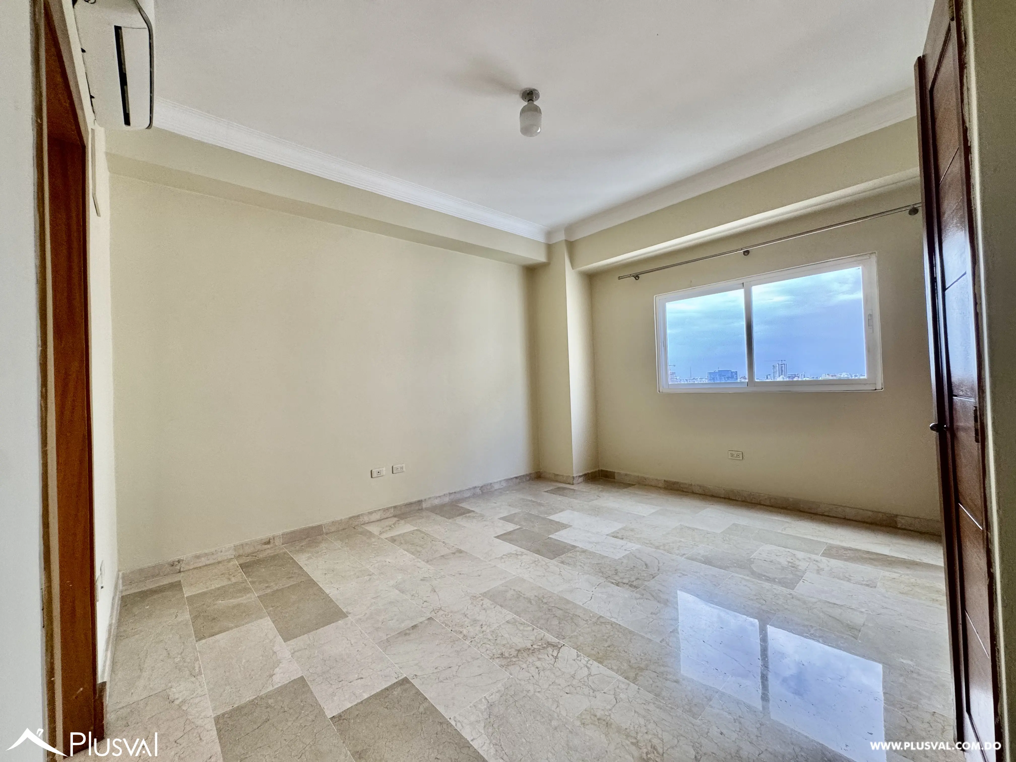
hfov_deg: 102.1
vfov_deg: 85.7
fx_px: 411
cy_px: 381
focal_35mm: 14
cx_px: 508
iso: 125
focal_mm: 2.22
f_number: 2.2
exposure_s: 1/99
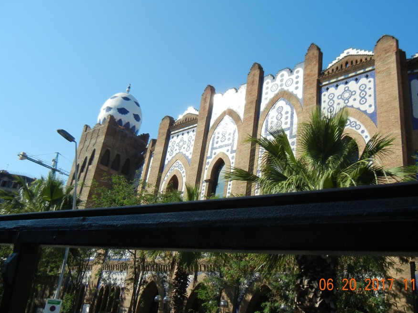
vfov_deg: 40.6
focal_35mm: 35
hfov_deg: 52.6
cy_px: 140
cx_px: 225
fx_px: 423
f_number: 7
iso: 160
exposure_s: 1/317
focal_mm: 5.4
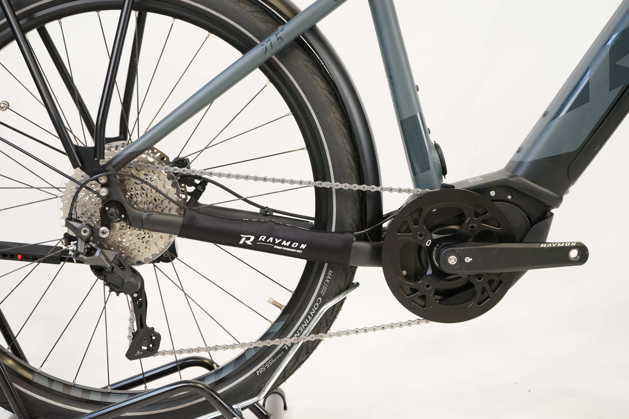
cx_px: 314
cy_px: 210
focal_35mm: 61
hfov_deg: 32.9
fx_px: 1066
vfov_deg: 22.3
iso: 2500
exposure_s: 1/200
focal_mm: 61
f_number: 5.6
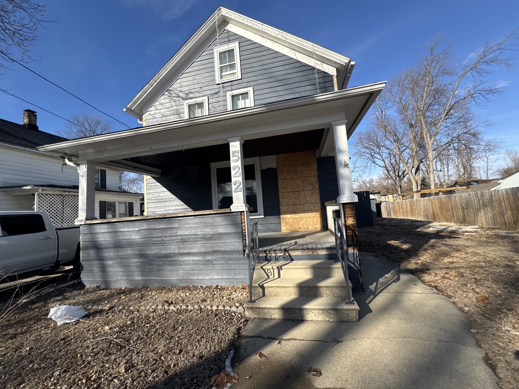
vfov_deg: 85.7
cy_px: 194
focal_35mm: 14
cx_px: 260
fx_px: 210
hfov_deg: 102.1
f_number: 2.2
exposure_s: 1/1236
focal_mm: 2.22
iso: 40
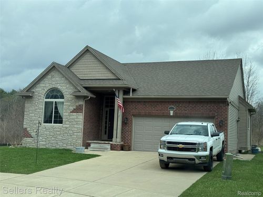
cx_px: 132
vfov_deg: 30.3
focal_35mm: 48
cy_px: 98
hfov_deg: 39.7
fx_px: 365
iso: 64
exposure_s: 1/3610
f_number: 1.78
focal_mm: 6.76
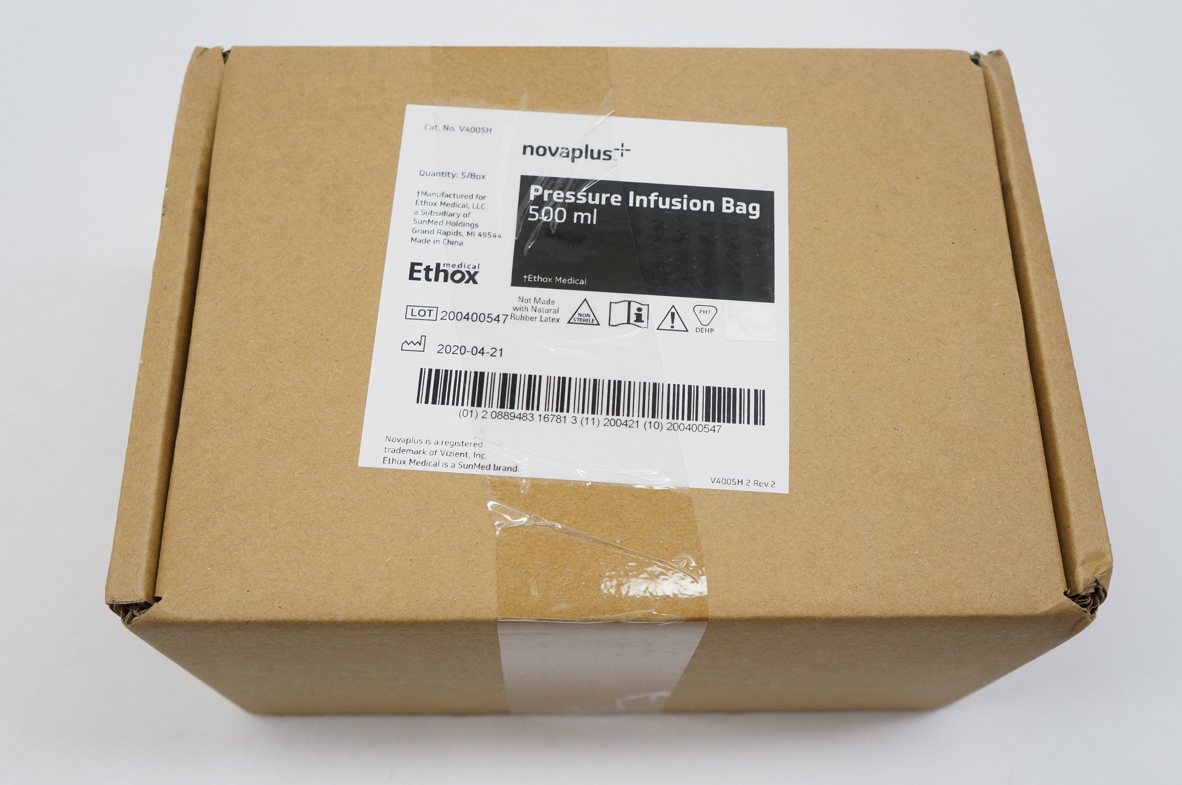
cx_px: 591
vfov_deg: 36.8
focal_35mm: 36
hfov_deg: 53.2
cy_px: 392
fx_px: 1181
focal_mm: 24
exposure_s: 1/100
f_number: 5.6
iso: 400
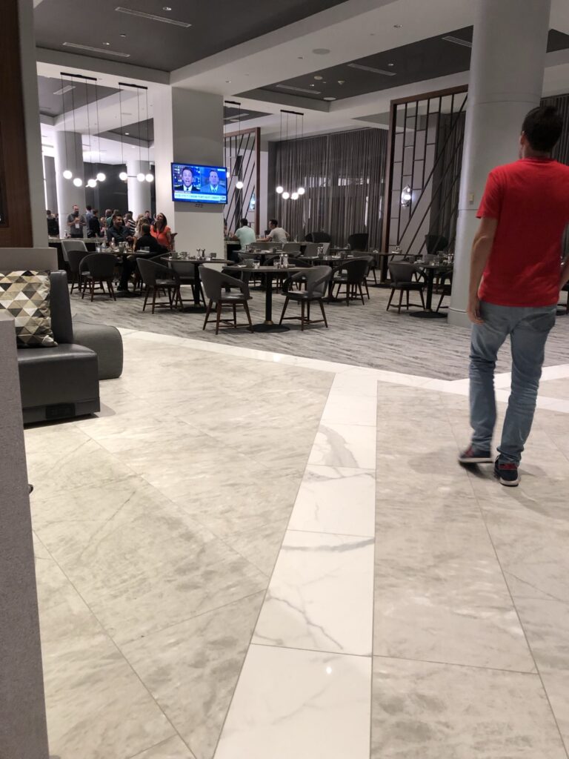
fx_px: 614
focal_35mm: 28
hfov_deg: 49.7
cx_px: 284
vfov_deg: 63.4
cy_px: 380
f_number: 1.8
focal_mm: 4
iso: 40
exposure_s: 1/15
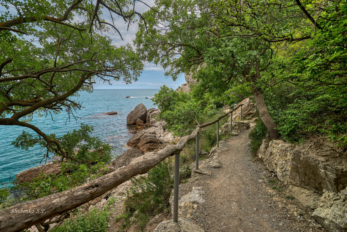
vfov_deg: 73.7
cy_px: 116
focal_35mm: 16
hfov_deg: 96.7
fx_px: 154
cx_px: 174
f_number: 4.5
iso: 100
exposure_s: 1/60
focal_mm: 16
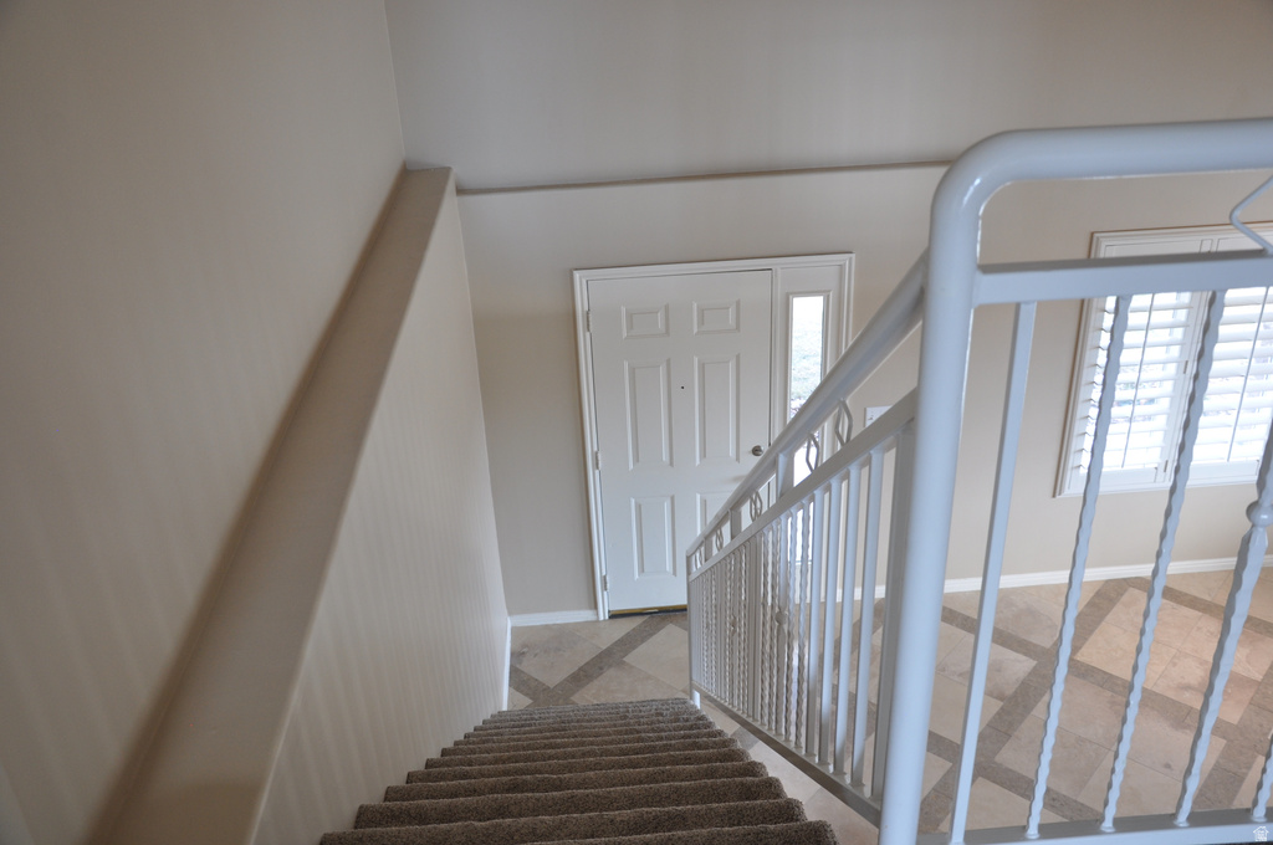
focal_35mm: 32
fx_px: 1112
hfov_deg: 59.6
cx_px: 636
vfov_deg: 41.6
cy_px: 422
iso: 400
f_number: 5.6
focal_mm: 21
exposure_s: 1/30
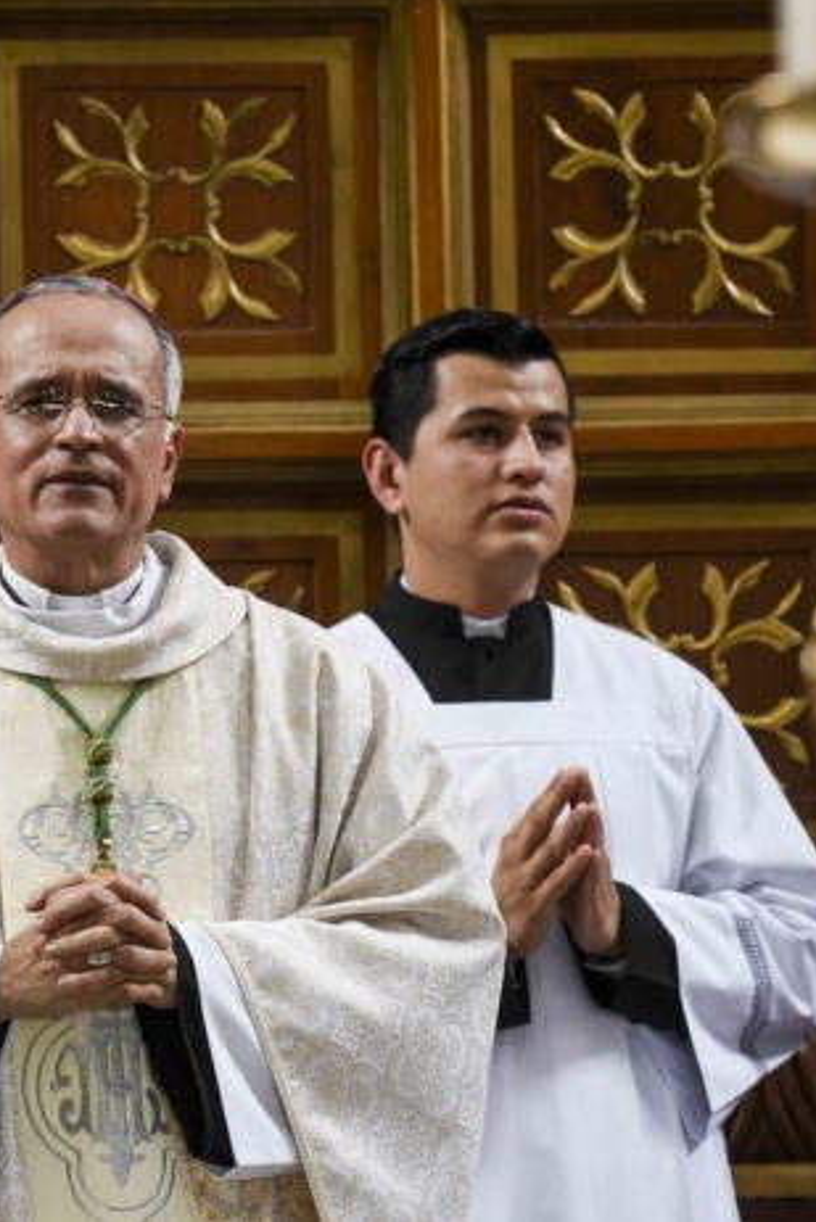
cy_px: 608
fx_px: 6930
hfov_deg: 6.7
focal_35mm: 204
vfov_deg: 10.1
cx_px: 98
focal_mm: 135
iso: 2000
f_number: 5.6
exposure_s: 1/160
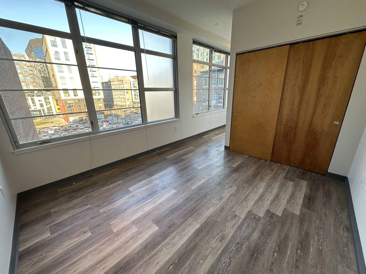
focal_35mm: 14
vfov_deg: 85.7
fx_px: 148
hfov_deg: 102.1
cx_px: 183
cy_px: 137
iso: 80
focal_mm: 2.22
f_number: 2.2
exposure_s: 1/120
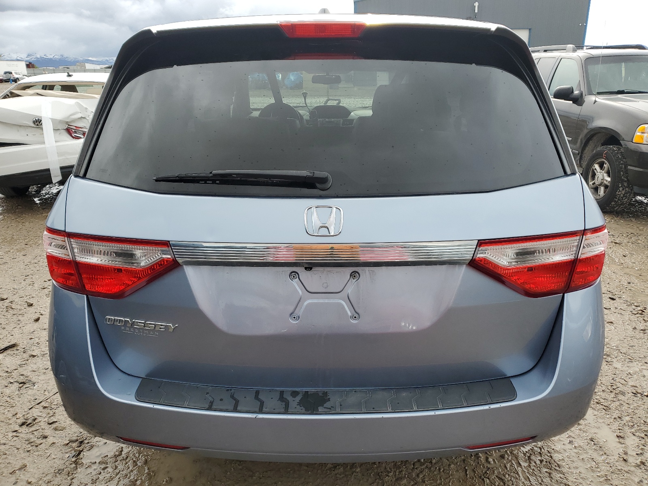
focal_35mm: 26
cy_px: 243
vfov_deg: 53.1
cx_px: 324
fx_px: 487
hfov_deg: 67.3
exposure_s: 1/909
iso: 50
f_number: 1.5
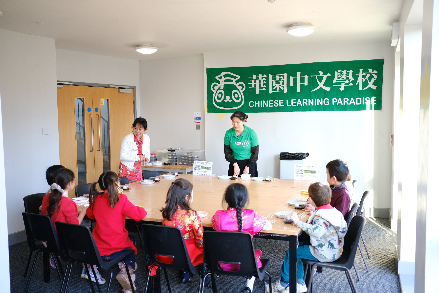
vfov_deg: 37.9
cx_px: 220
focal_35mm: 35
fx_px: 427
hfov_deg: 54.4
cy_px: 146
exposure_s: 1/180
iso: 500
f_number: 2
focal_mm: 23
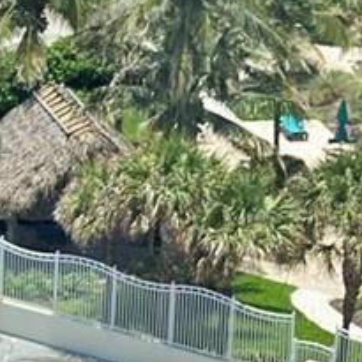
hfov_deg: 6.3
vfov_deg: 6.5
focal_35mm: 269
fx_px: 3183
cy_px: 201
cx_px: -367
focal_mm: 6
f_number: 2
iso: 20
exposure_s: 1/343
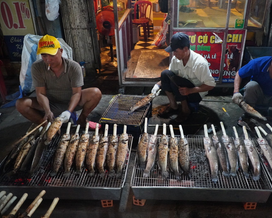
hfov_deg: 56.7
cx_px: 165
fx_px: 250
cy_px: 107
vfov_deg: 47.1
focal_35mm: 31
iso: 6400
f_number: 4
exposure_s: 1/60
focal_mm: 18
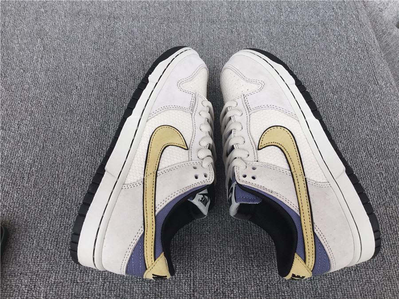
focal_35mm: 31
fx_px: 357
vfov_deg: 45.4
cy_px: 150
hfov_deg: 58.4
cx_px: 200
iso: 25
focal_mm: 3.3
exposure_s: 1/353
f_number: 2.4
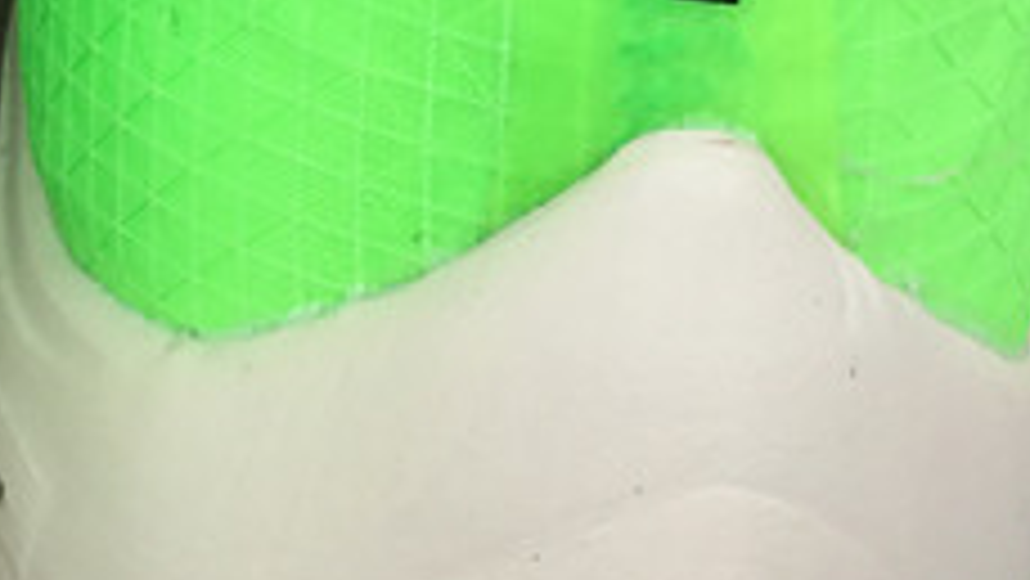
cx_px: -216
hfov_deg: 17.3
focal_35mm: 118
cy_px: -22
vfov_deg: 10.2
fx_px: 3224
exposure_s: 1/543
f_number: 2.4
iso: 25
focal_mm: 3.3
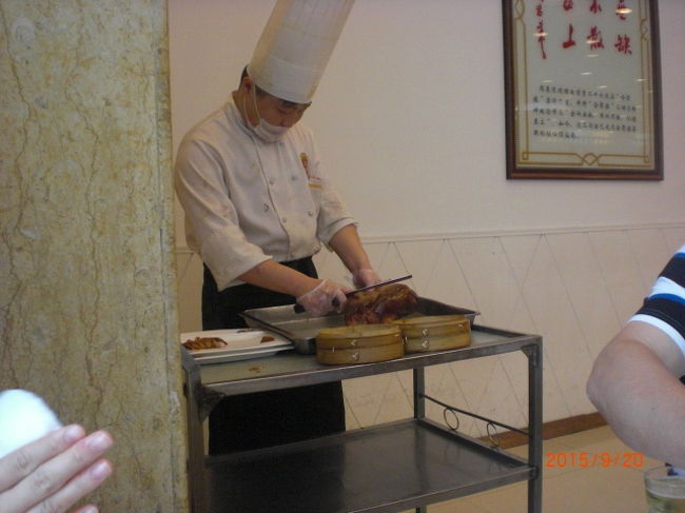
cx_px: 342
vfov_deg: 37.7
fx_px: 752
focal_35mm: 38
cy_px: 256
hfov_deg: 49.0
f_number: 3.1
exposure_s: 1/100
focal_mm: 6.3
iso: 400
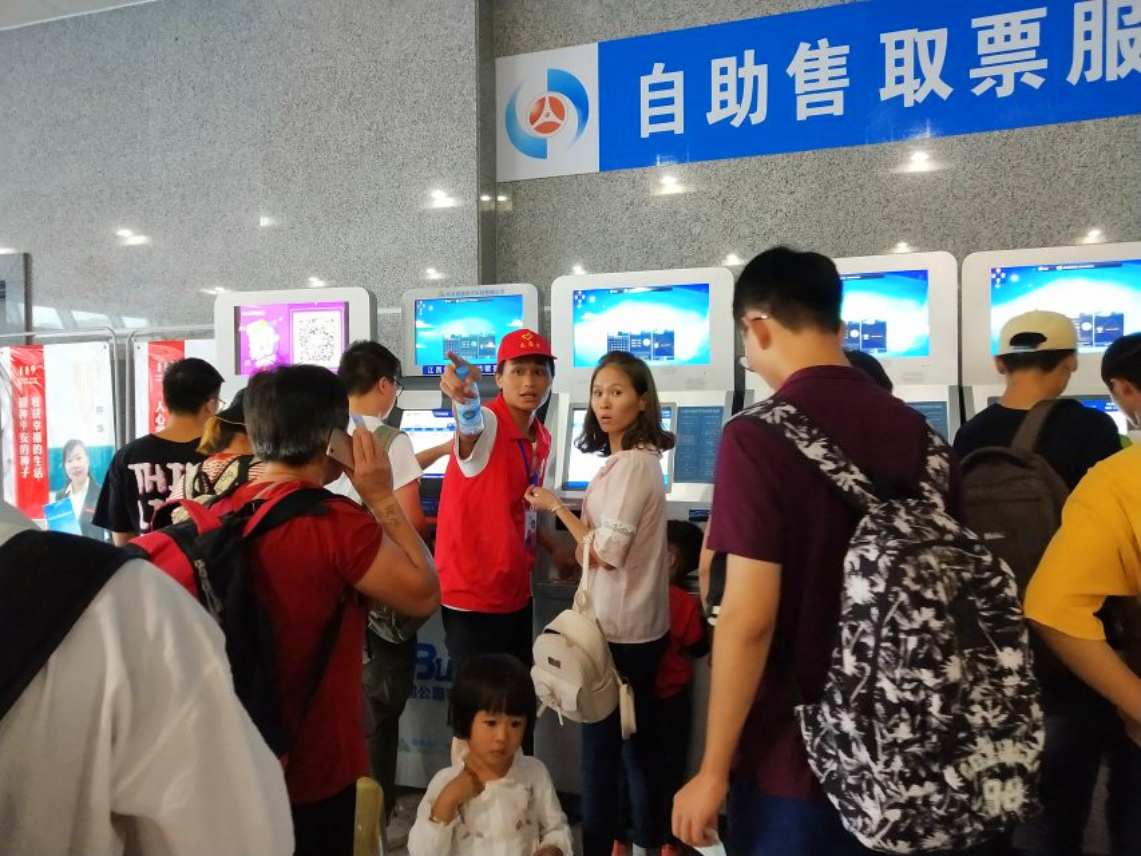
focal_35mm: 30
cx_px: 570
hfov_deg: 60.0
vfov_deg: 46.8
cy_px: 428
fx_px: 989
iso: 760
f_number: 1.8
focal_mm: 3.95
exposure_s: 1/33.3
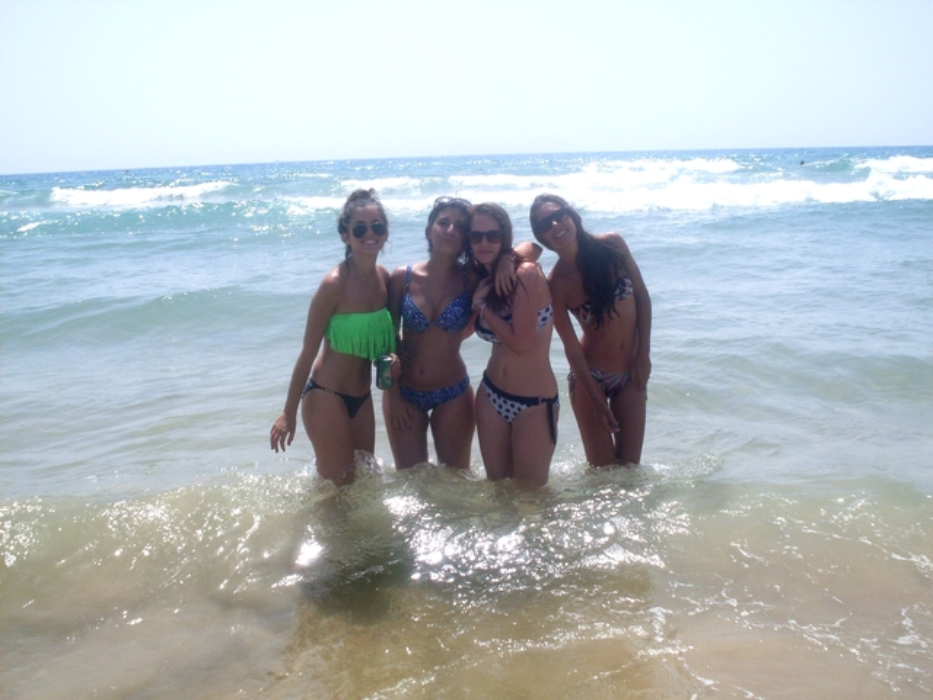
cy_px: 350
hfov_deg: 38.9
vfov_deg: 29.7
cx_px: 466
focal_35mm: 49
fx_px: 1321
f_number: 9.1
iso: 80
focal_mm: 8.1
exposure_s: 1/250
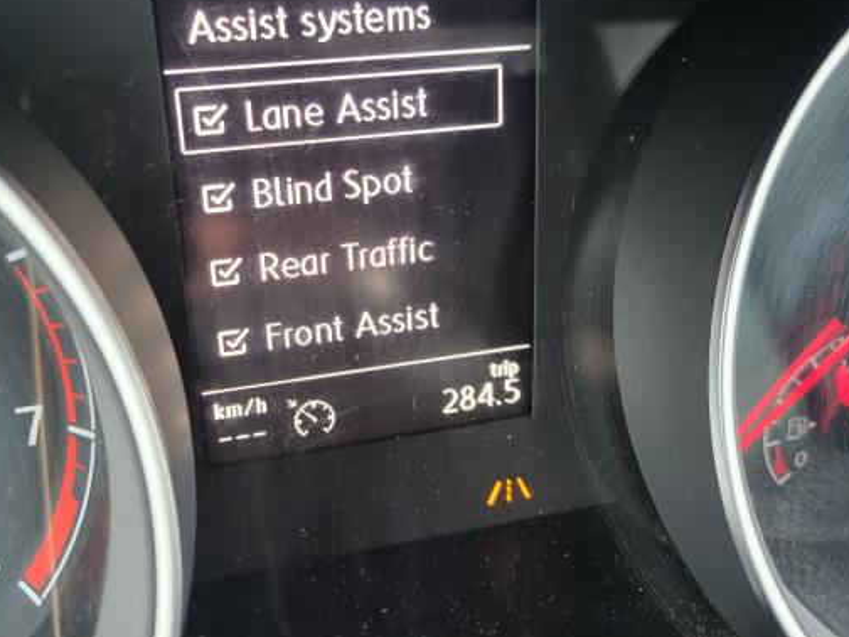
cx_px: 359
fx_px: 809
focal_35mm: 33
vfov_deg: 42.9
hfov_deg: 55.1
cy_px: 285
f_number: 1.8
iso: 640
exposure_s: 1/50
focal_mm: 5.4
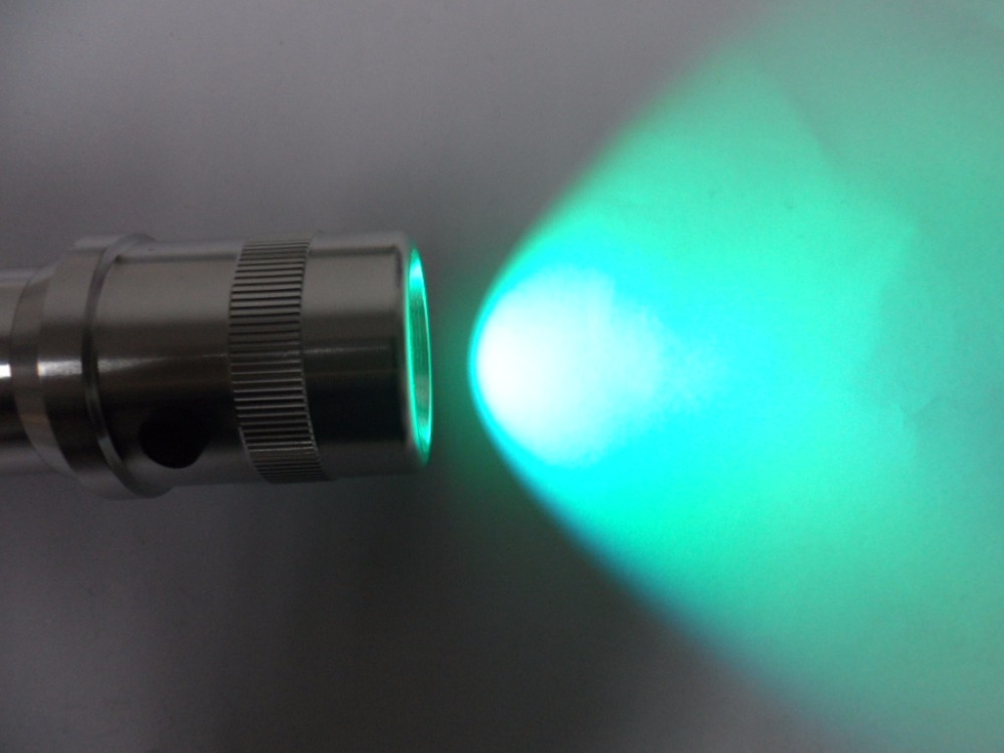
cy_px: 376
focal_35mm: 26
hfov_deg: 67.3
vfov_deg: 53.1
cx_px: 502
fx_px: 754
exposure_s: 1/30
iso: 160
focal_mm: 4.9
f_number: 3.3
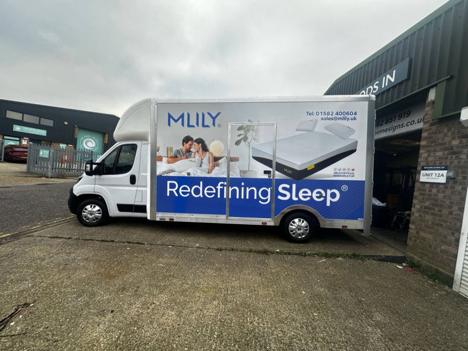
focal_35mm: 14
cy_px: 176
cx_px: 234
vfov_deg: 85.7
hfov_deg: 102.1
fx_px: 189
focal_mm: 2.22
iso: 40
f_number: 2.2
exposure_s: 1/234
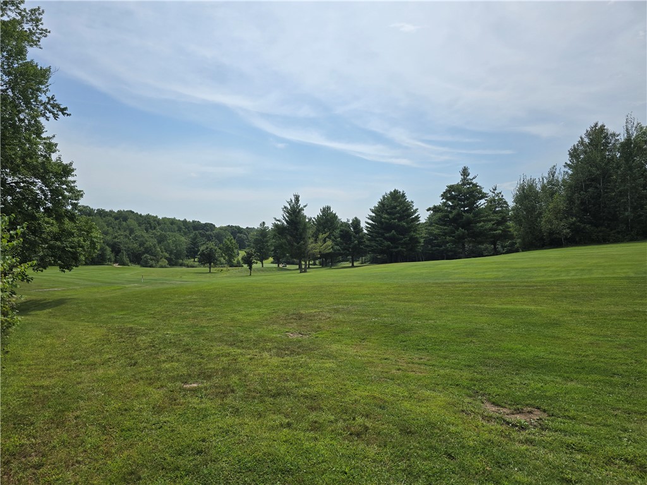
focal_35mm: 23
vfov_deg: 58.9
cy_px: 242
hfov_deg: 73.9
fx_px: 430
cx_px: 324
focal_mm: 6.3
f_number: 1.7
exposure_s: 1/1406
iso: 12
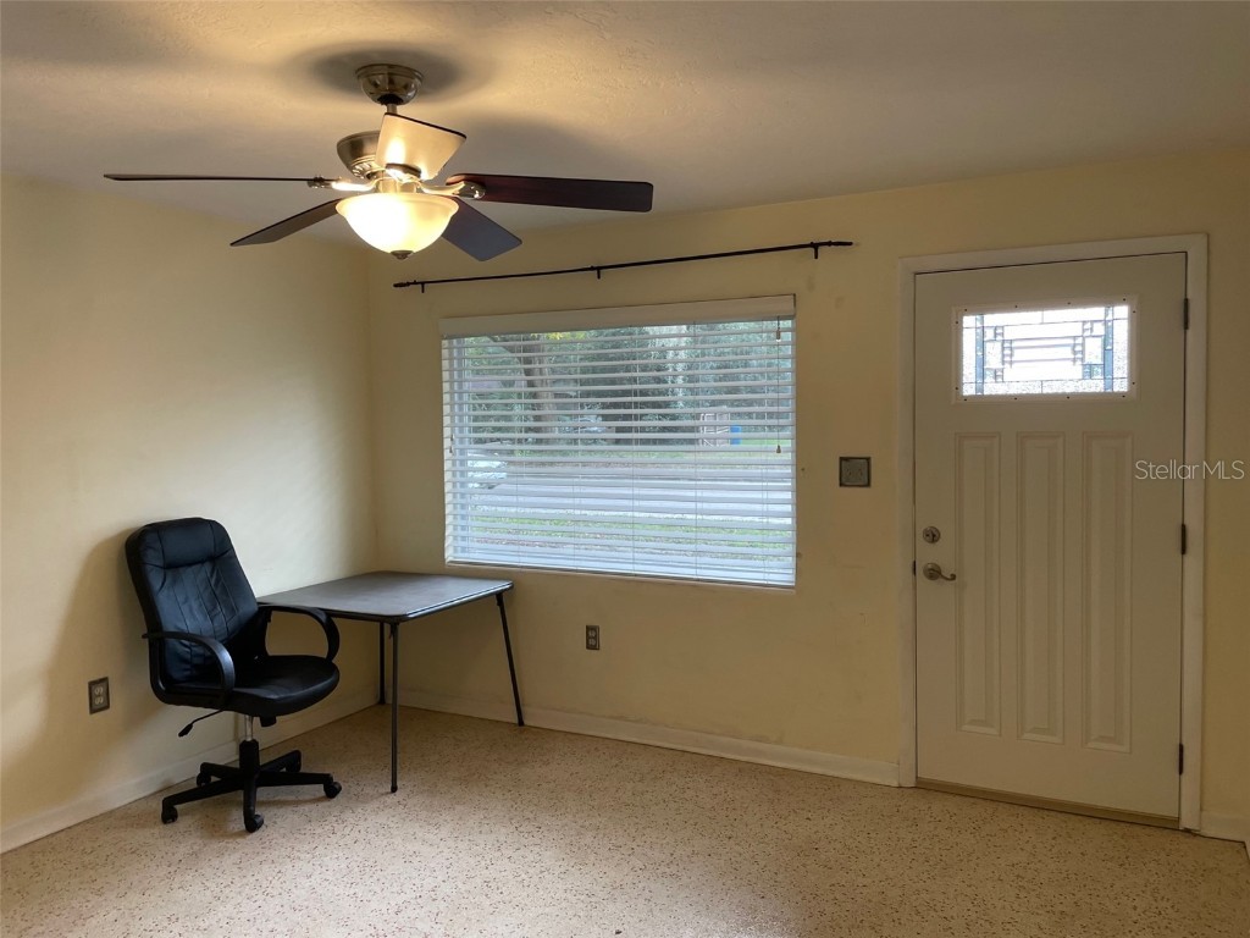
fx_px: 939
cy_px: 469
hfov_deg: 67.3
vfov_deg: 53.1
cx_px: 625
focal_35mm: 26
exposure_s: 1/60
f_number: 1.6
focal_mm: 4.2
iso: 64
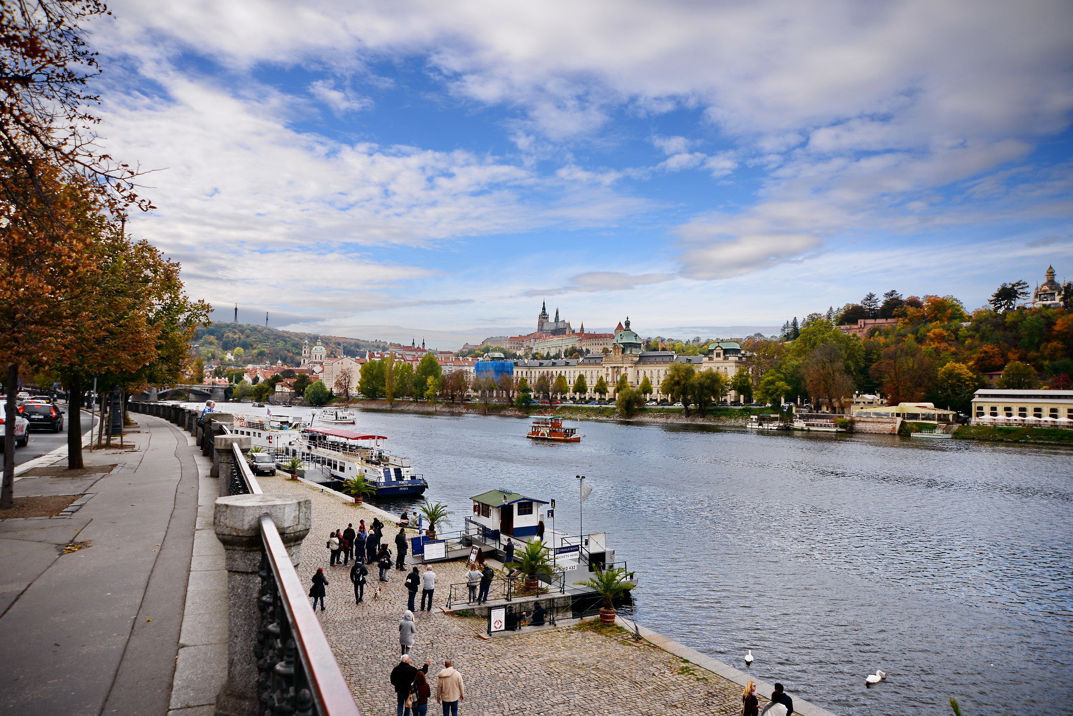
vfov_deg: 53.2
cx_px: 536
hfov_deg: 73.7
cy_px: 358
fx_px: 716
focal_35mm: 24
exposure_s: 1/640
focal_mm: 24
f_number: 5.6
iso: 100
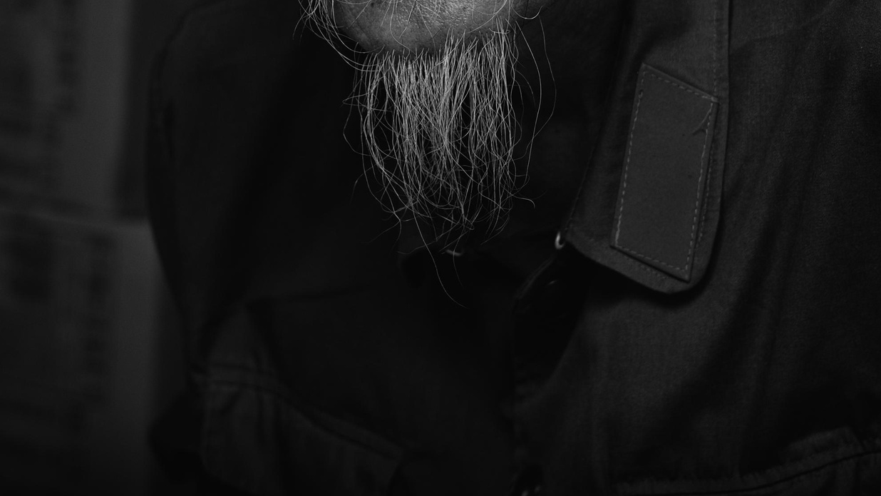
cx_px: 473
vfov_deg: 10.4
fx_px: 2686
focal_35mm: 115
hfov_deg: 18.6
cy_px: -104
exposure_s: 1/125
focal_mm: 35
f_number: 3.2
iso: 160
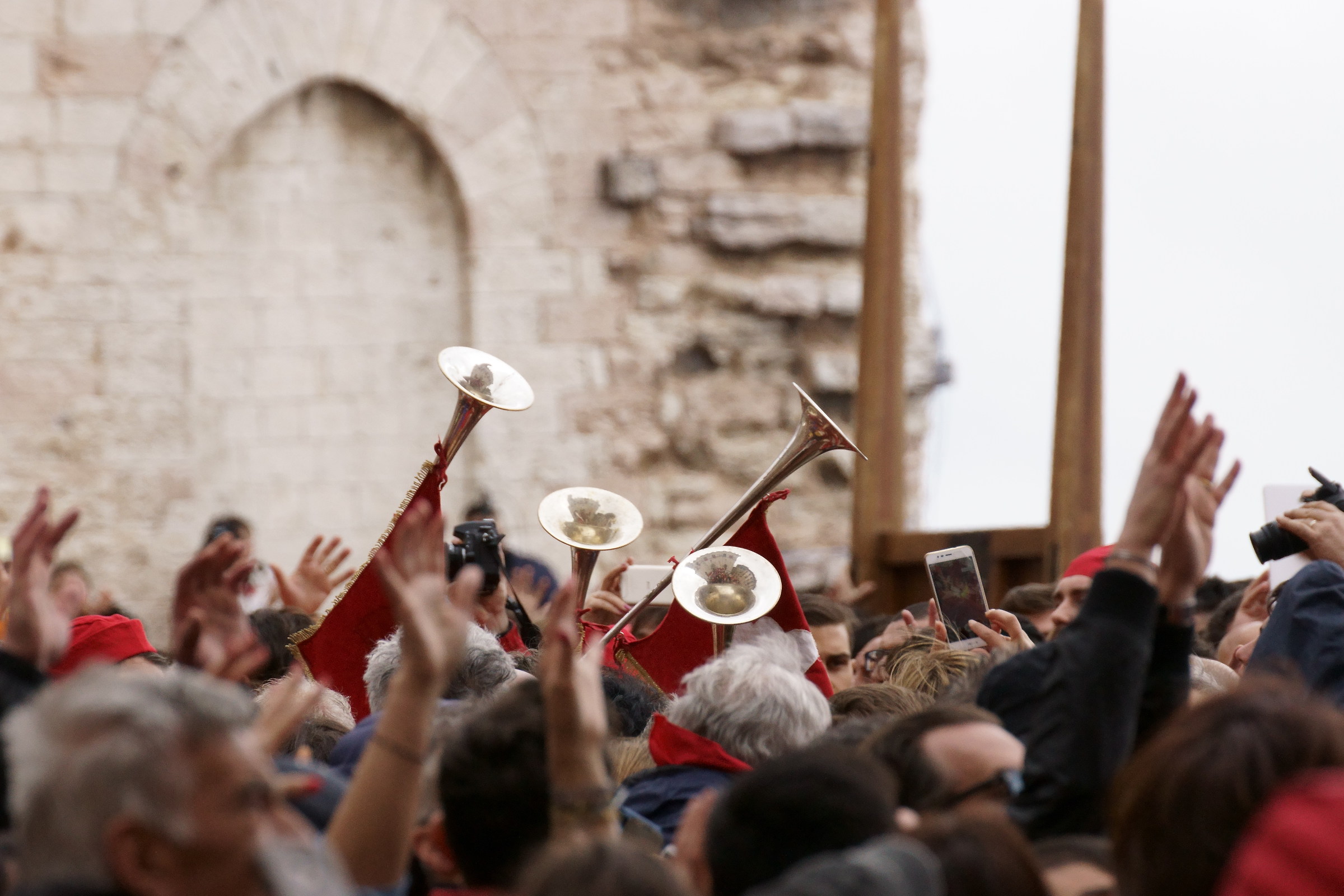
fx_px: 16799
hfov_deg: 4.6
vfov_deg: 3.1
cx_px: 672
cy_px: 448
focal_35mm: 450
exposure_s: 1/1000
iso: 1600
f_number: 8
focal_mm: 300
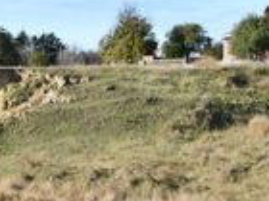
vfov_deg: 12.7
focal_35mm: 116
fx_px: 901
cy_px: 168
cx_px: -140
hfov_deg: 15.6
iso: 200
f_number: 9
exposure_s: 1/320
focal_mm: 24
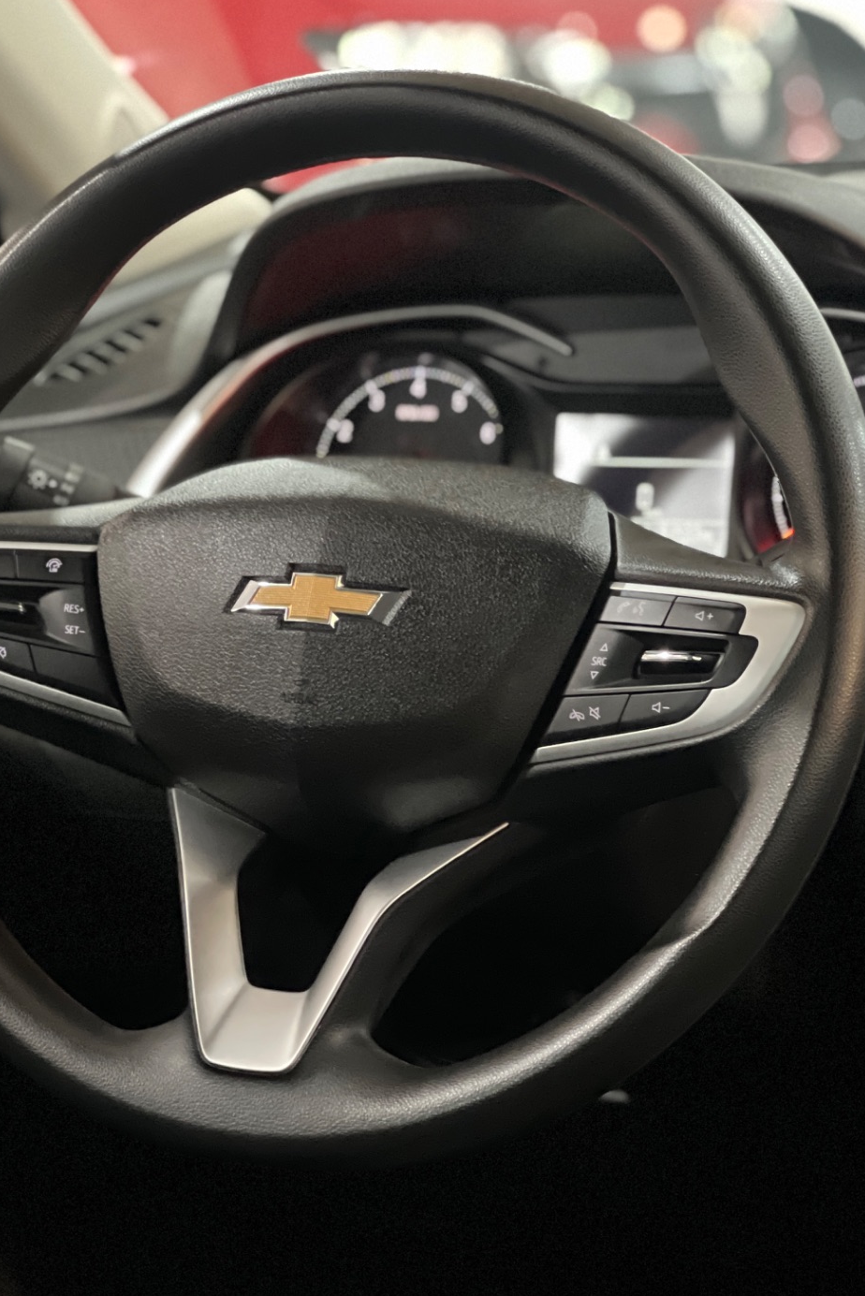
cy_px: 634
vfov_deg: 18.4
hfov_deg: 12.3
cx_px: 347
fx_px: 3998
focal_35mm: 111
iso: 1000
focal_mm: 9
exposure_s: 1/15
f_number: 2.8
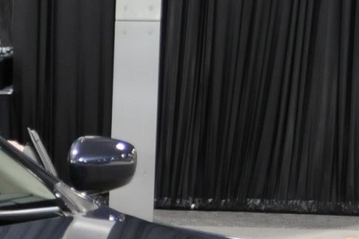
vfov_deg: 6.9
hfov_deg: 10.1
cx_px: -218
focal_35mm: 195
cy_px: 375
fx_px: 1942
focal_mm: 24
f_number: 4
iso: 800
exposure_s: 1/20
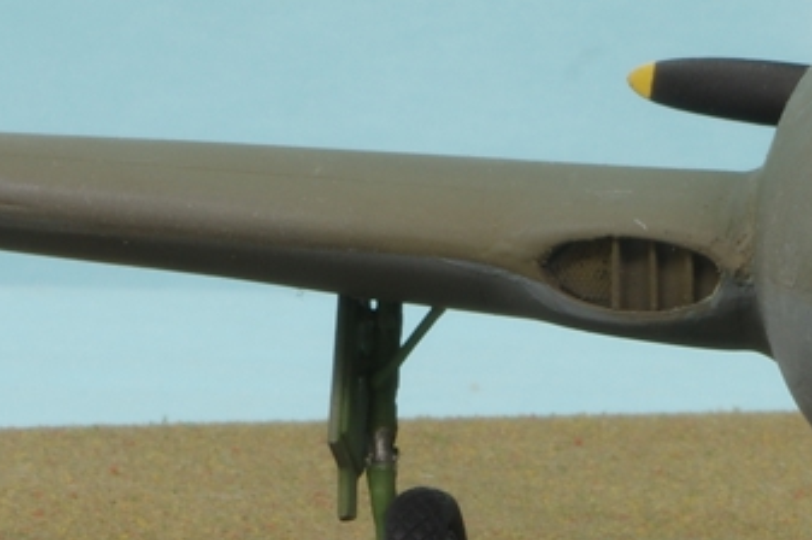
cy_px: 195
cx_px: 949
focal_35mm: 375
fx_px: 8450
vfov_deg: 3.7
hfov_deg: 5.5
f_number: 32
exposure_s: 5
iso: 100
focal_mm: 53
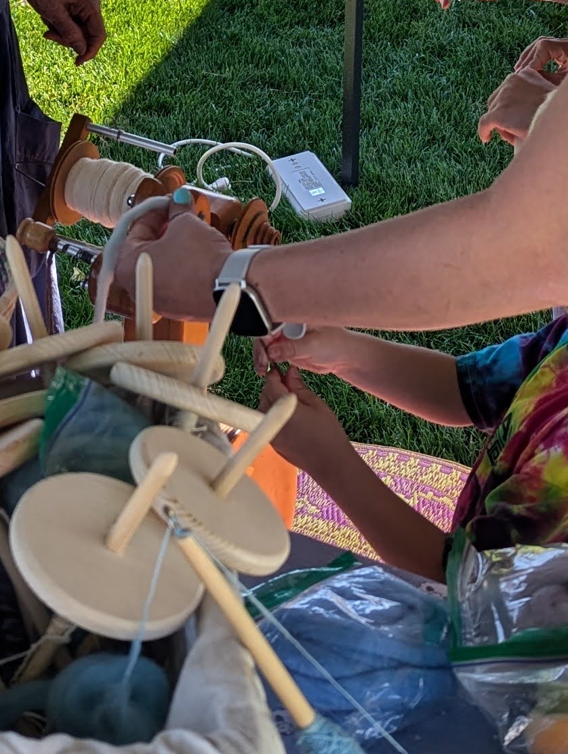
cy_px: 82
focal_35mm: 88
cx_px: 135
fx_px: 1921
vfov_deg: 21.7
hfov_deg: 16.7
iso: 40
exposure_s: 1/325
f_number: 1.85
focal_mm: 6.81
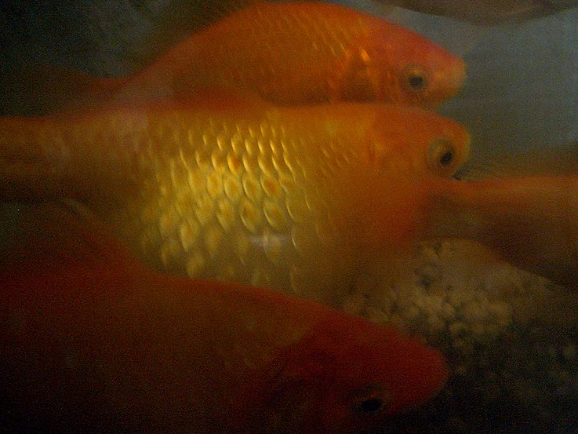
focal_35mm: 38
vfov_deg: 37.7
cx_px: 309
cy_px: 205
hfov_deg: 48.9
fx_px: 635
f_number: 2.6
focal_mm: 5.8
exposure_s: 1/8
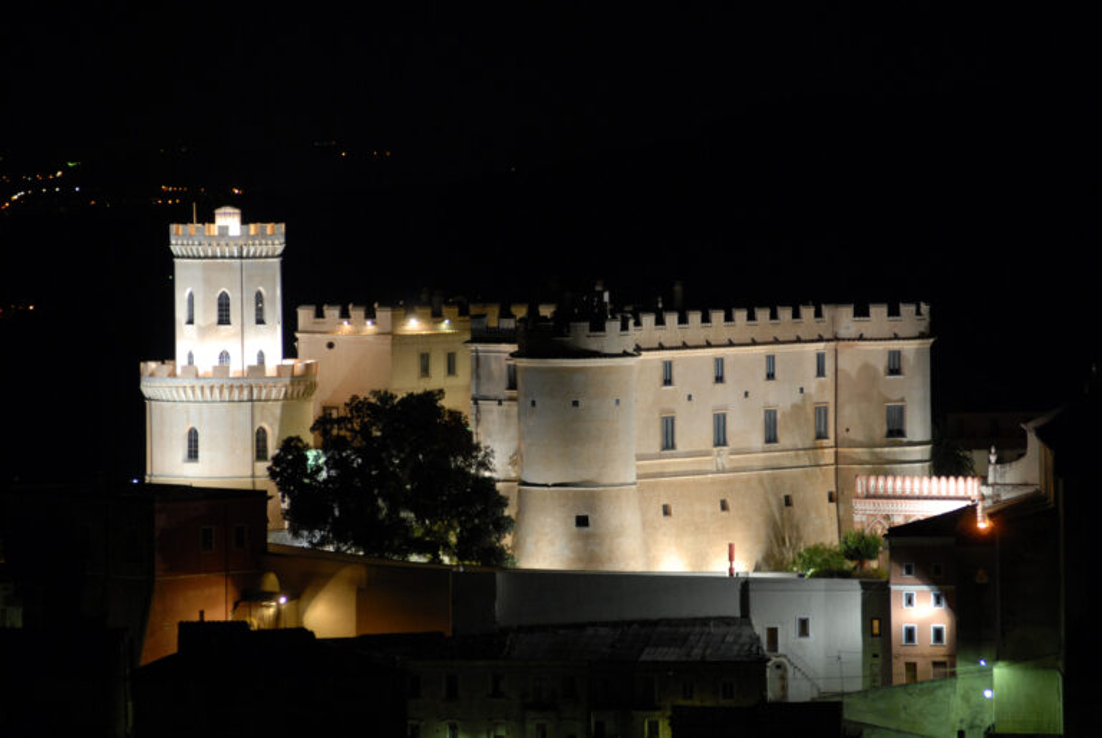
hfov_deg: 8.1
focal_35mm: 255
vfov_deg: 5.4
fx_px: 7815
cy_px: 369
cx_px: 551
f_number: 2.8
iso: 400
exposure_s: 1/8
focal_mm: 170
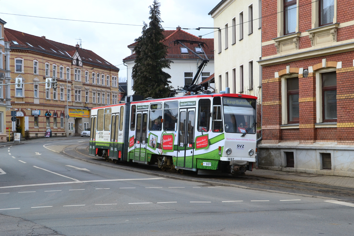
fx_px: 590
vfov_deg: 22.6
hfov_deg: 33.4
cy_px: 118
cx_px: 177
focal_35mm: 60
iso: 400
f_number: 8
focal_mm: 40
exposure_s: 1/500
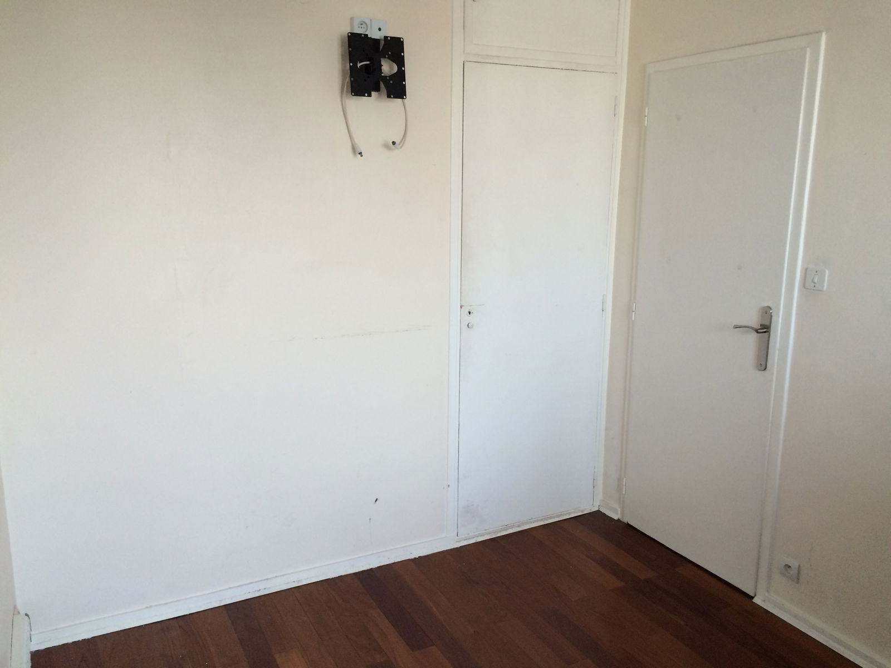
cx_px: 446
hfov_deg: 61.7
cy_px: 334
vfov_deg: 48.2
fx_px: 746
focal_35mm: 29
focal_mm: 4.15
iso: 64
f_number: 2.2
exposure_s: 1/33
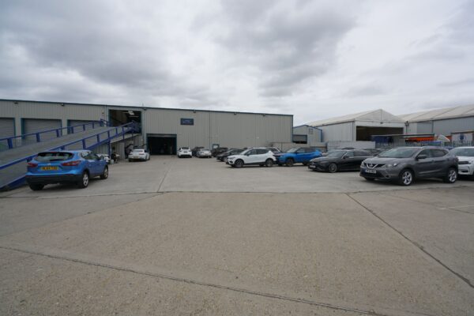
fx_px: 211
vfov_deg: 73.7
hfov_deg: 96.7
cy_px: 158
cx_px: 237
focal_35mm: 16
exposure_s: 1/500
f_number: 5.6
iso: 100
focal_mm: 16
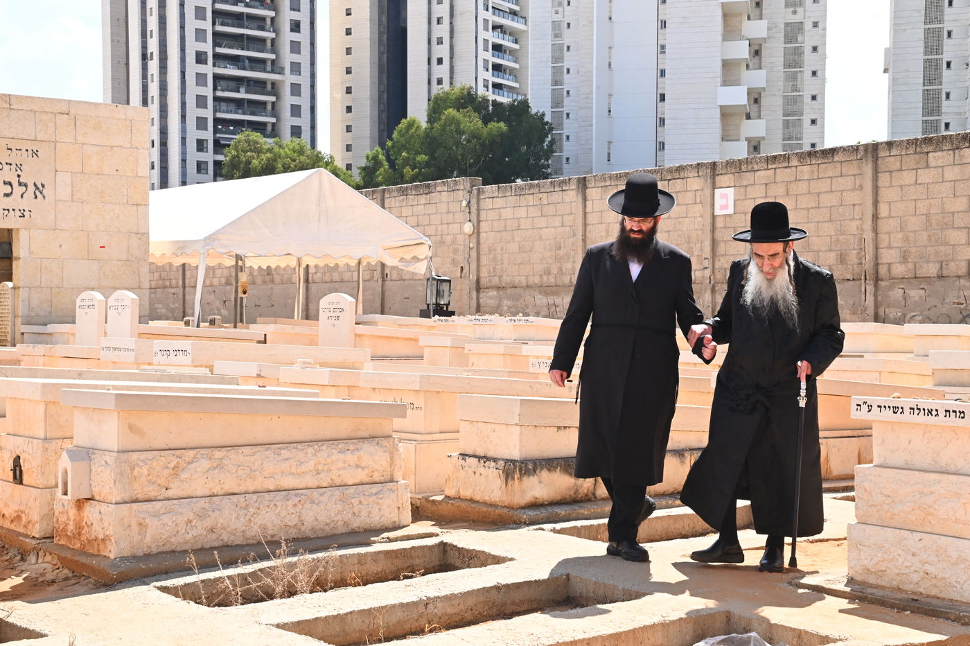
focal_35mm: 56
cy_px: 323
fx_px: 1508
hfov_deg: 35.7
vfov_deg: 24.2
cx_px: 485
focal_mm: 56
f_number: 22
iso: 1250
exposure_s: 1/320
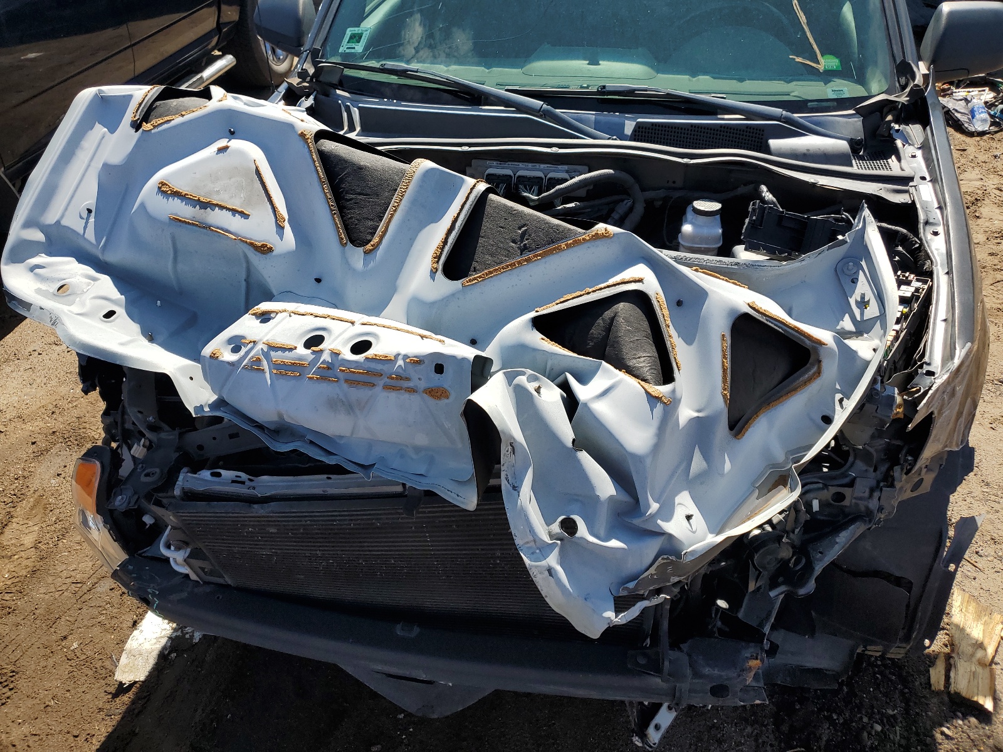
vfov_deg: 53.1
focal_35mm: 26
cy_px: 376
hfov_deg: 67.3
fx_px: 753
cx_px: 502
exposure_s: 1/2500
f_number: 1.5
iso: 50
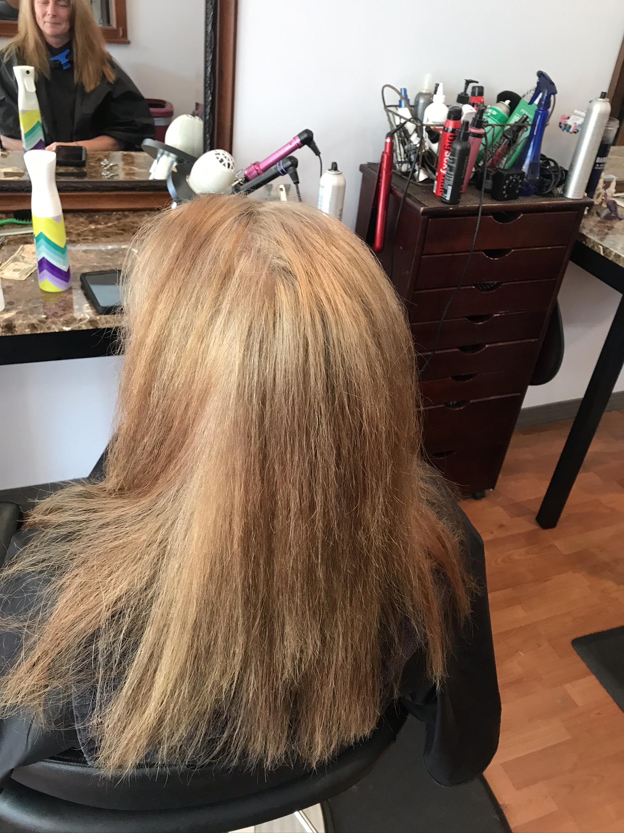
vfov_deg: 63.4
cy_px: 416
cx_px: 312
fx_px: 673
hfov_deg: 49.7
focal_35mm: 28
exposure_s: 1/20
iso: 40
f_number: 1.8
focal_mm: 3.99
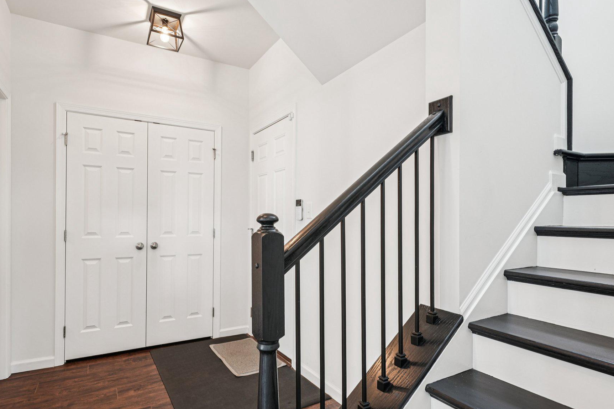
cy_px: 227
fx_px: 324
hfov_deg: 86.9
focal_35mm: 19
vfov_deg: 64.3
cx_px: 300
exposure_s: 1/10
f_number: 8
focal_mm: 16
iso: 400
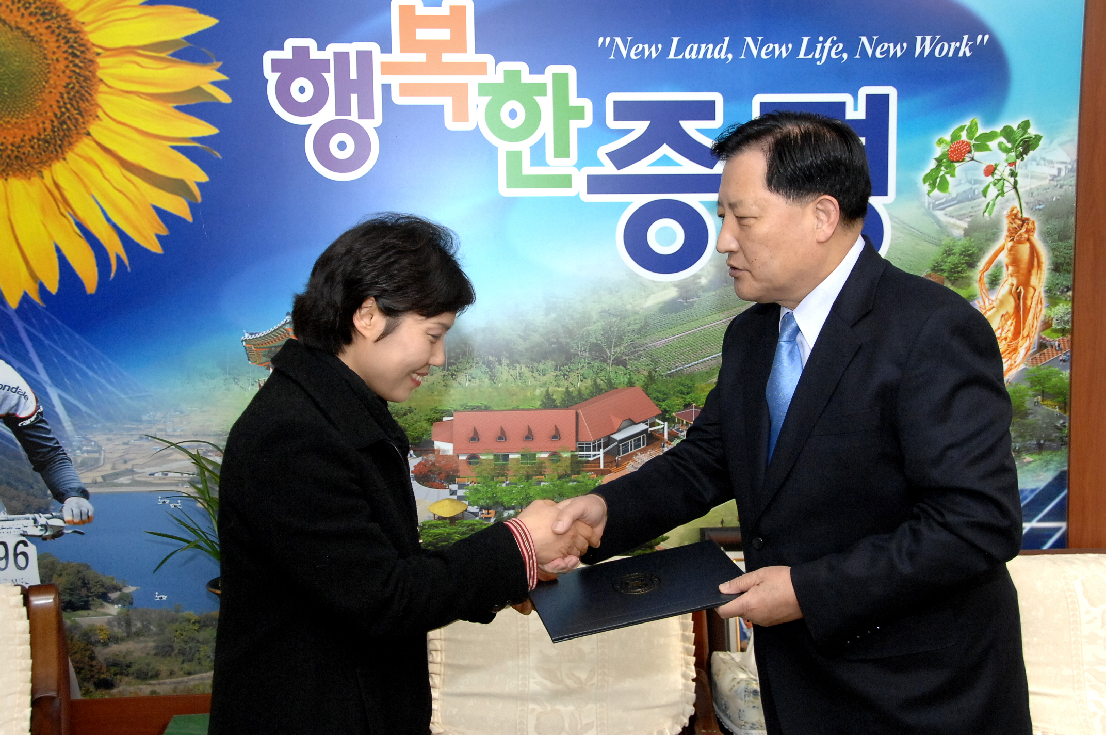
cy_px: 368
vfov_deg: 31.8
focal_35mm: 42
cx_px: 553
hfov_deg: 46.4
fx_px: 1289
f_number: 6.7
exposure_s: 1/60
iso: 800
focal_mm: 28
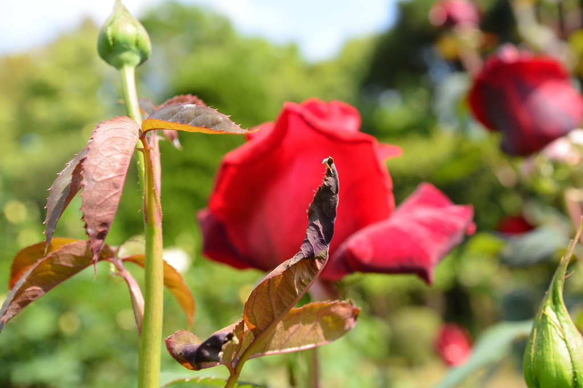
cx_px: 292
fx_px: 777
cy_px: 194
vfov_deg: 28.1
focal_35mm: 48
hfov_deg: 41.1
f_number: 4
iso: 160
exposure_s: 1/500
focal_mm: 18
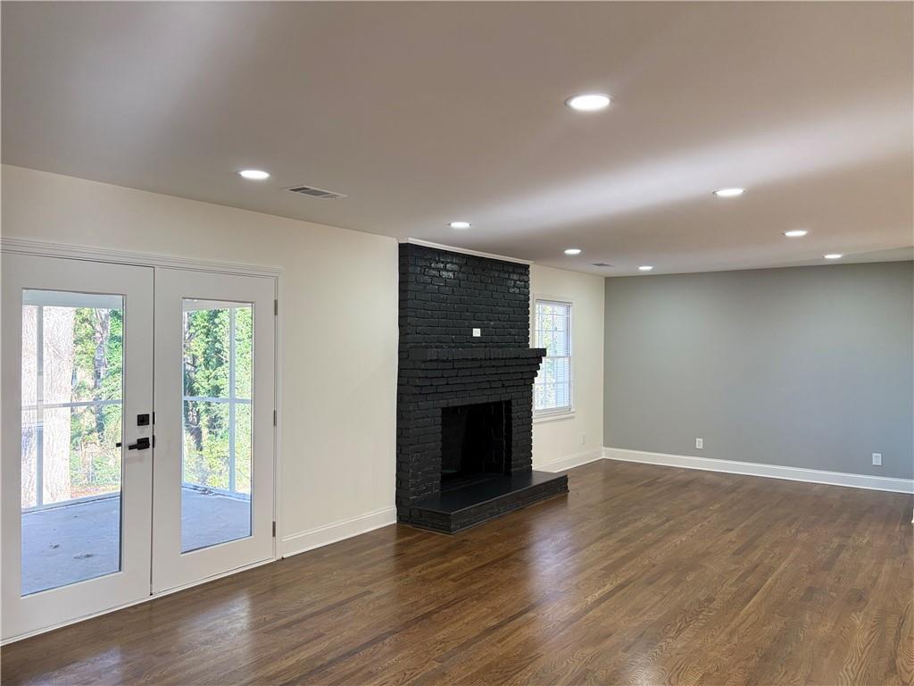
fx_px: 687
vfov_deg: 53.1
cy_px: 343
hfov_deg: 67.3
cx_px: 457
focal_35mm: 26
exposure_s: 1/120
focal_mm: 5.96
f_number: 1.6
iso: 80
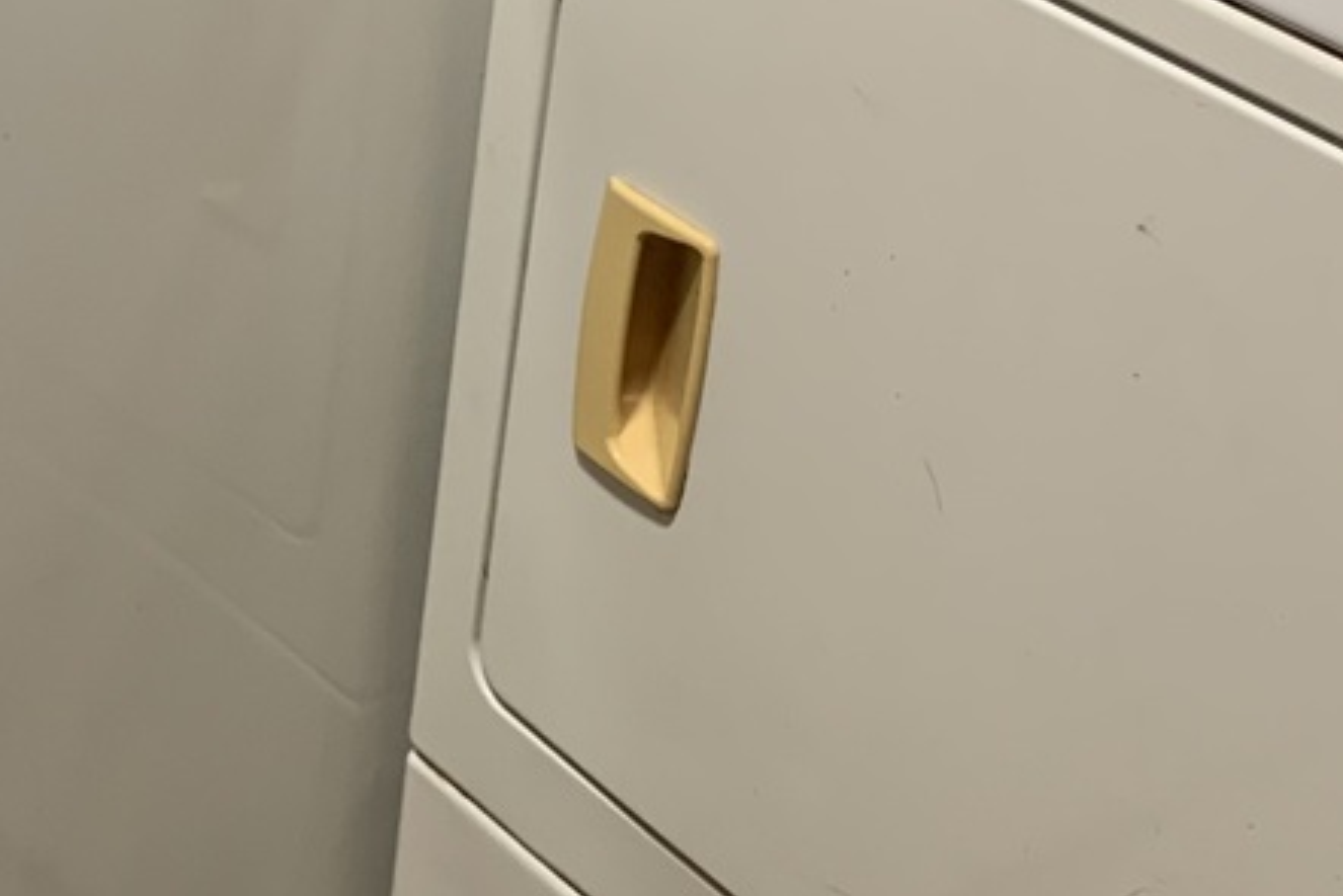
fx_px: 3284
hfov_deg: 22.5
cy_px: 352
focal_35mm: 88
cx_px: 122
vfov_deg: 15.5
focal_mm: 4.25
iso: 125
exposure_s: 1/60
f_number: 1.8
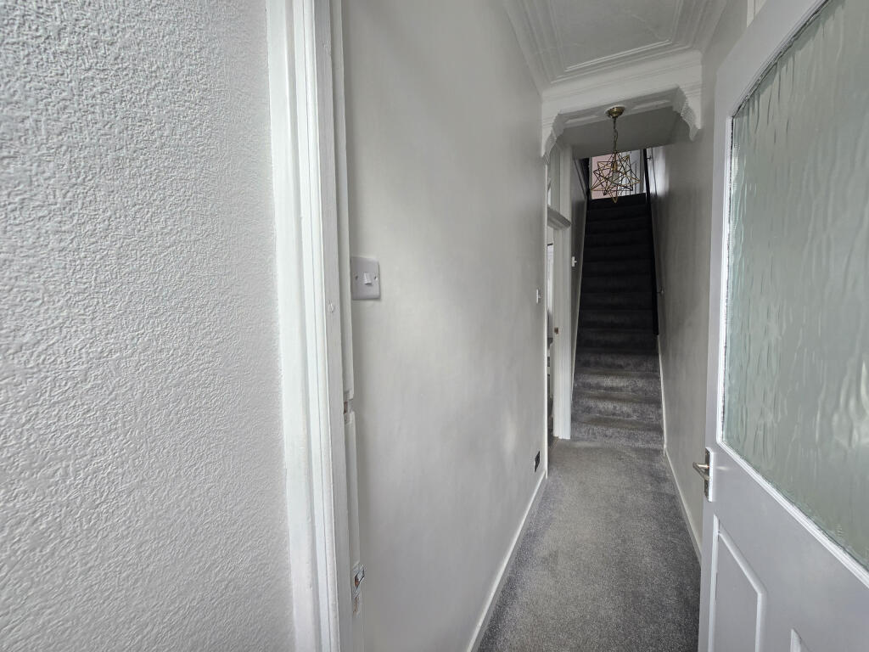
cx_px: 434
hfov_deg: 106.2
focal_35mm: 13
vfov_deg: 89.9
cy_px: 326
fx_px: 326
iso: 125
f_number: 2.2
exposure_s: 1/50
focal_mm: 2.2
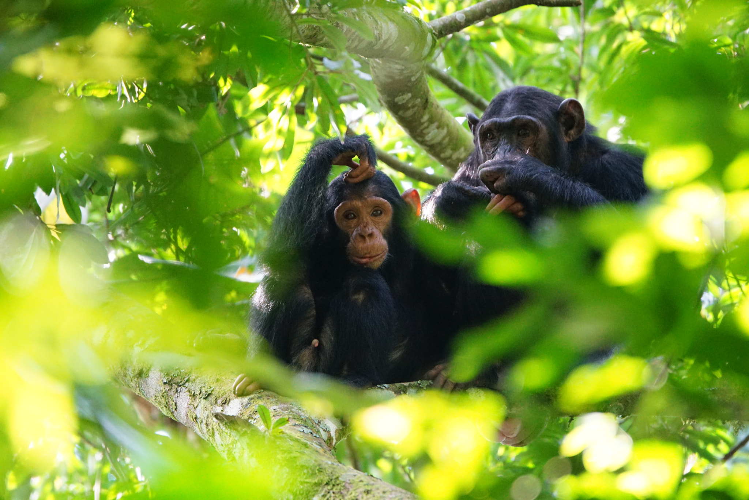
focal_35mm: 400
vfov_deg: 3.4
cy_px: 250
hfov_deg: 5.2
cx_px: 374
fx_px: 8321
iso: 6400
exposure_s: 1/200
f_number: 5.6
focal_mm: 400
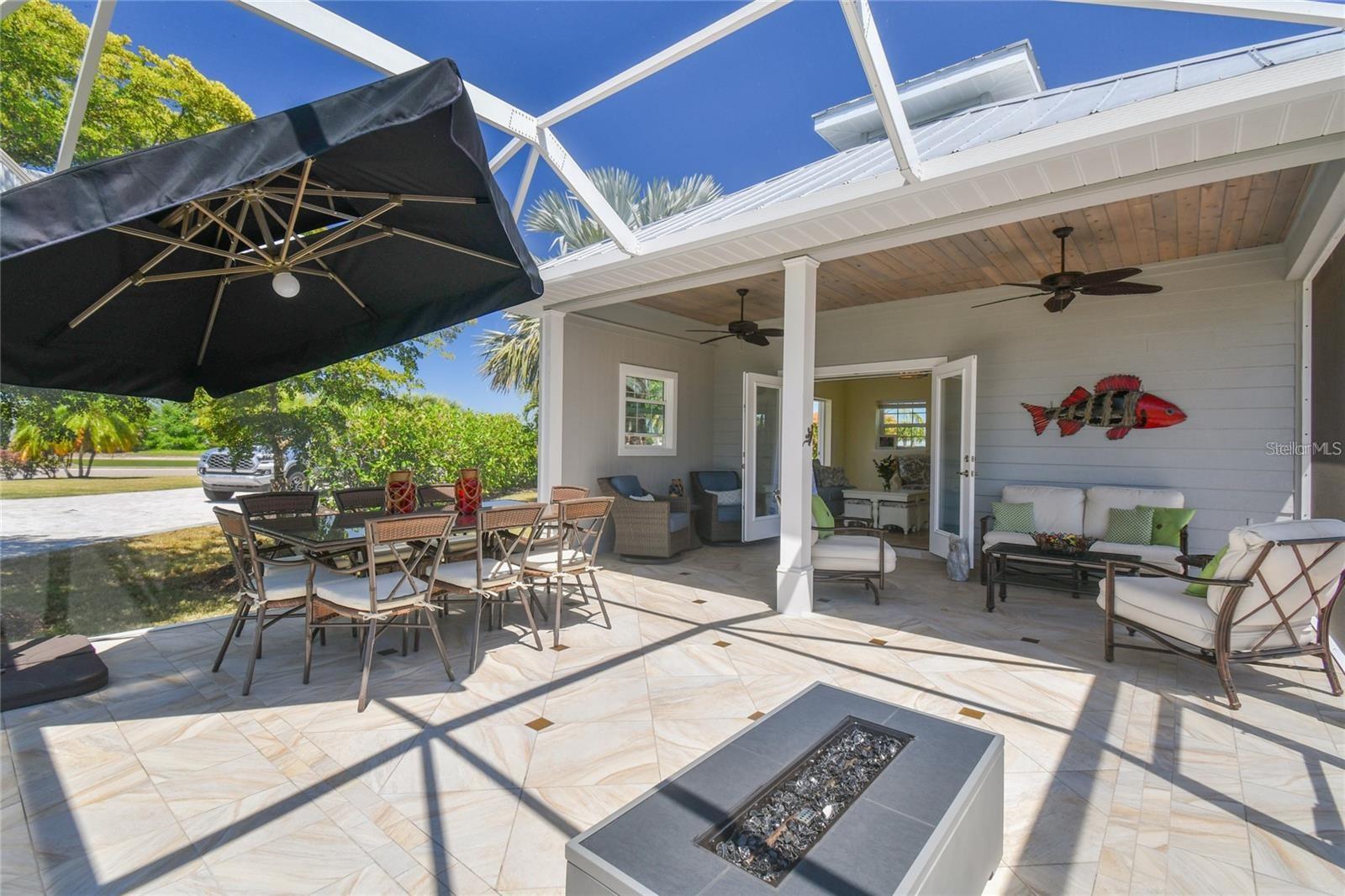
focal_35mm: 15
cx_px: 672
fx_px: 560
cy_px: 448
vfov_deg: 77.3
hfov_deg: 100.4
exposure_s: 1/125
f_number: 7.1
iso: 100
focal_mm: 10
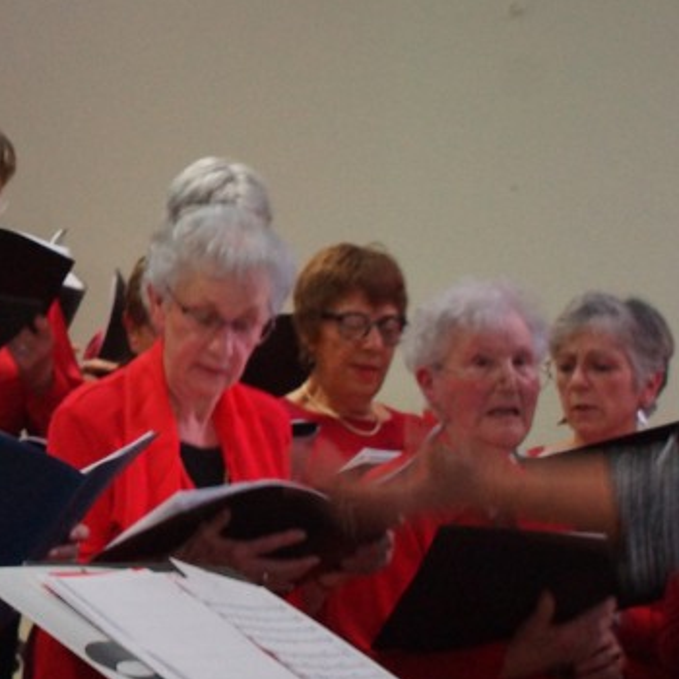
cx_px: -312
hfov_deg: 11.3
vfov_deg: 11.7
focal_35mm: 149
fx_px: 3307
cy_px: 95
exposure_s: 1/15
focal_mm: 40
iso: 1600
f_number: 5.6
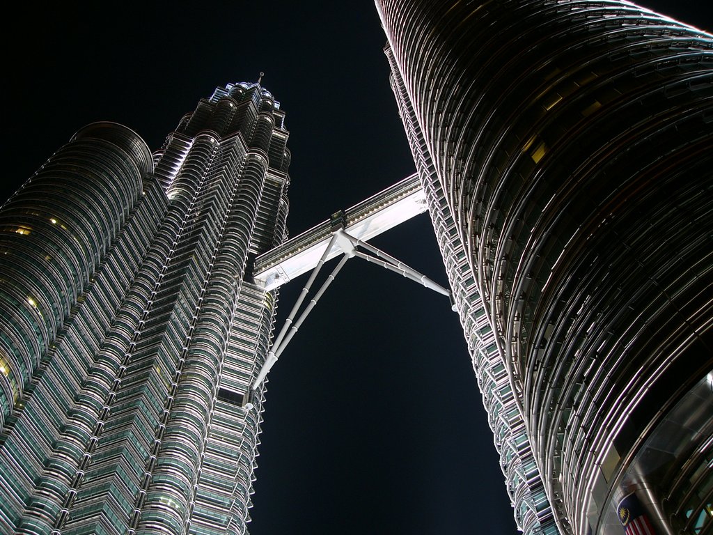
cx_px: 356
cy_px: 268
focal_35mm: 36
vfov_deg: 39.7
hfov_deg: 51.4
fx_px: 742
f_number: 2.8
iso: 50
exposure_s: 1/4
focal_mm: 6
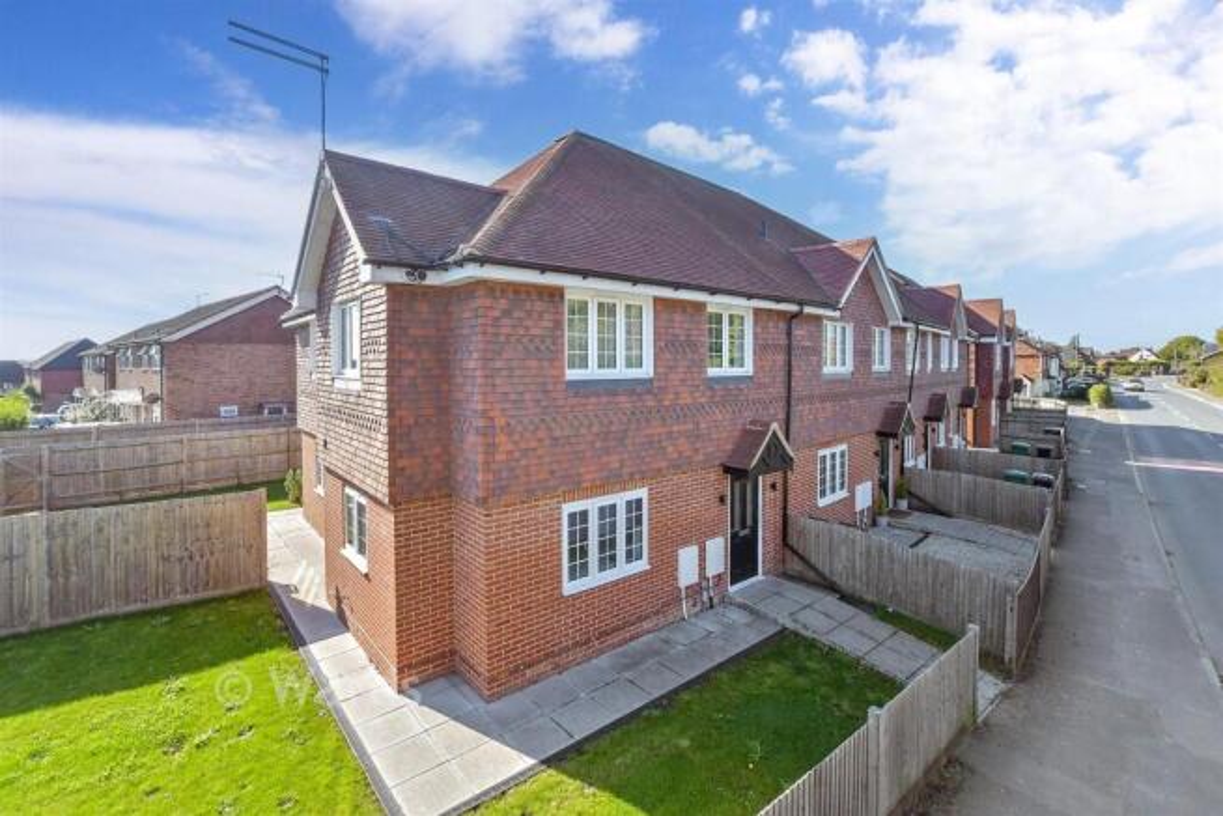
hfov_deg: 100.4
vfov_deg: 77.4
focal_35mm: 15
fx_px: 510
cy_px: 408
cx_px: 612
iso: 250
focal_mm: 10
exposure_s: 1/160
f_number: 9
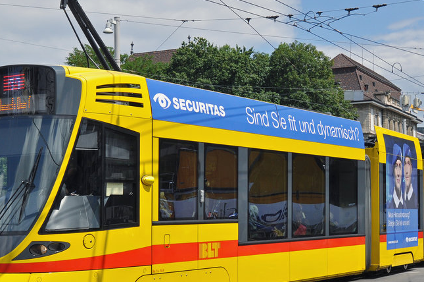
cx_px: 234
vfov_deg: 20.2
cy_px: 139
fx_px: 788
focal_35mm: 67
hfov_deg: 30.1
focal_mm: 24
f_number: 7.1
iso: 250
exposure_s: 1/1000
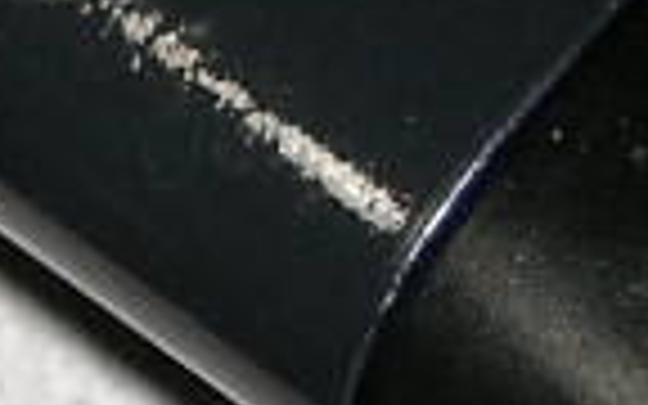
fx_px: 5051
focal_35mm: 286
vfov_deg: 4.6
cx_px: -140
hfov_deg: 7.3
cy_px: -135
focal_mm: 7.8
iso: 64
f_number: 2.8
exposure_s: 1/60.1
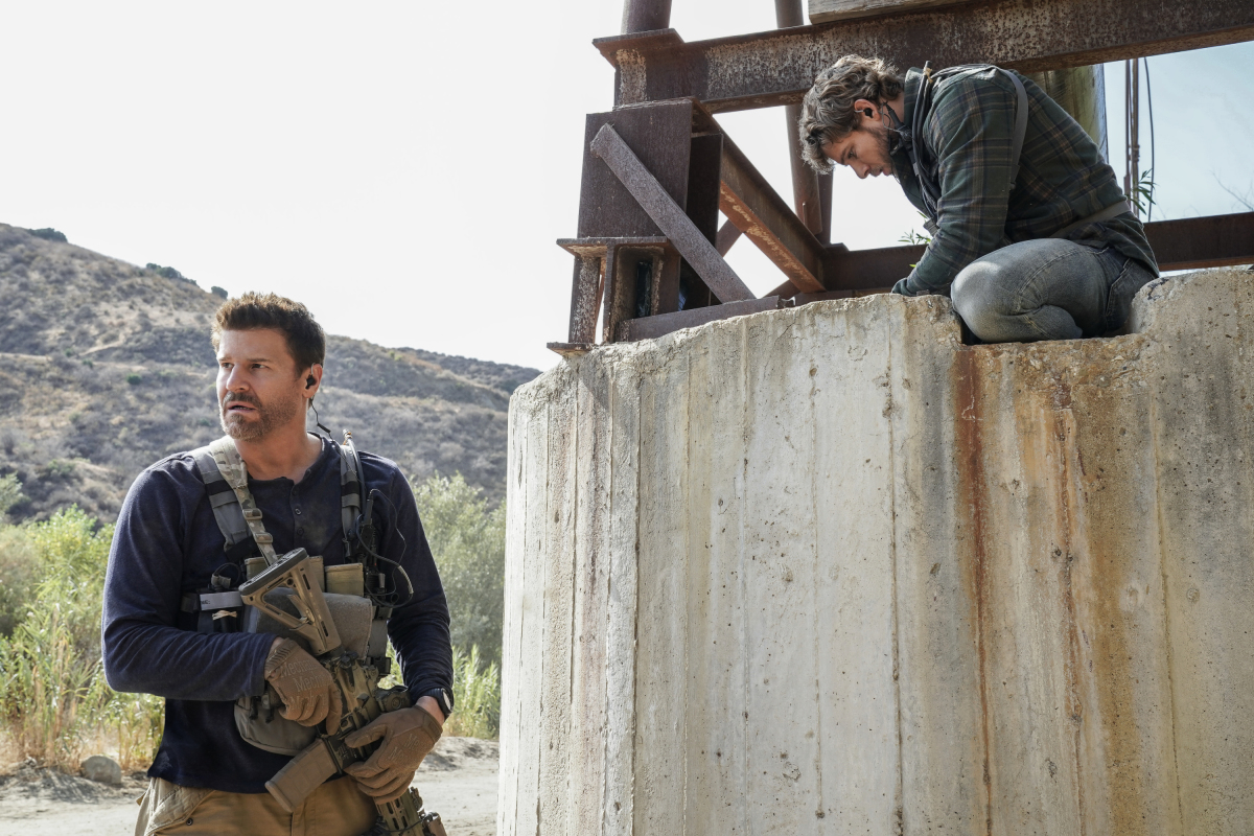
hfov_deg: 45.4
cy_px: 418
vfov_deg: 31.2
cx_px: 627
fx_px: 1498
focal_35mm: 43
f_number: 8
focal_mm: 43
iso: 640
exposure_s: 1/400
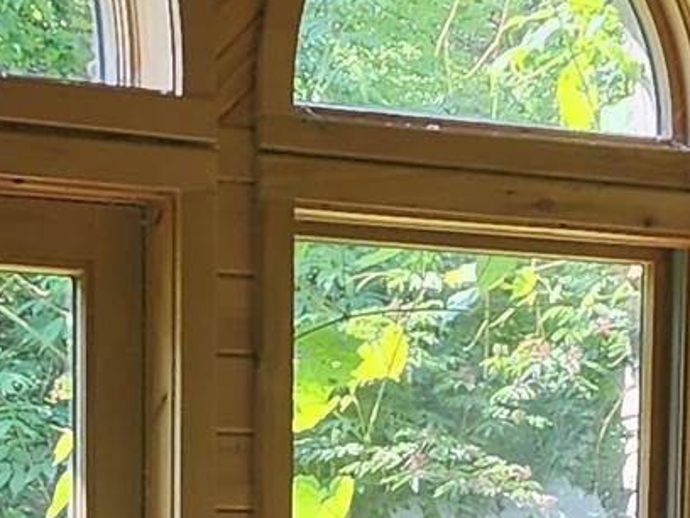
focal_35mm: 173
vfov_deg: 8.2
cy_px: 968
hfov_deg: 11.4
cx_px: 369
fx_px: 3448
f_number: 1.8
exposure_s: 1/180
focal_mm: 6.4
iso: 64
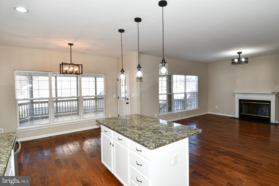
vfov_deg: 67.4
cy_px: 93
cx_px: 140
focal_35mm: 18
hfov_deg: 90.0
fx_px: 139
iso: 200
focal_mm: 12
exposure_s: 1/100
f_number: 5
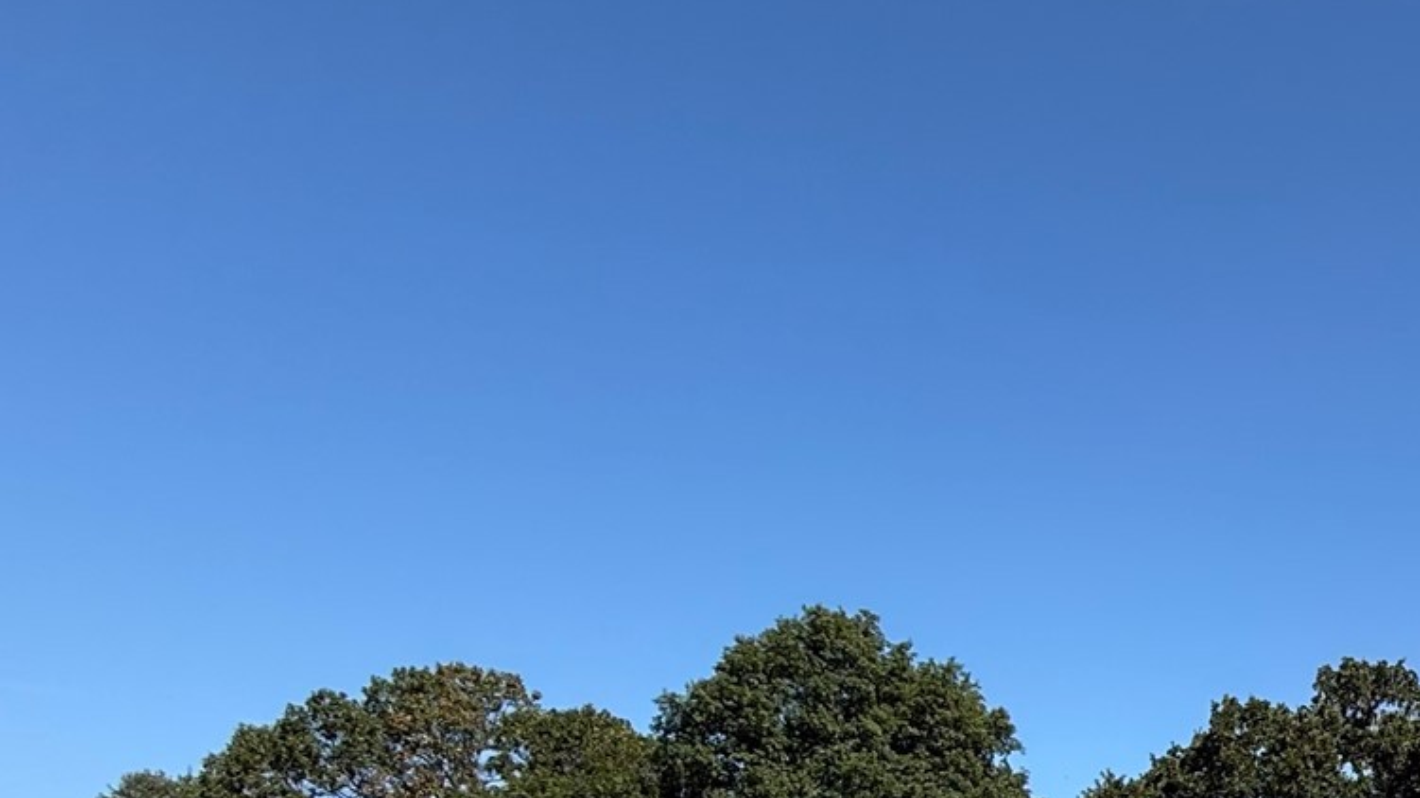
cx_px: 1634
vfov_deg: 25.8
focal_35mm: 39
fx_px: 1468
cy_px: 1050
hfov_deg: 39.8
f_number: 2.2
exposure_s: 1/625
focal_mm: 2.22
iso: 20
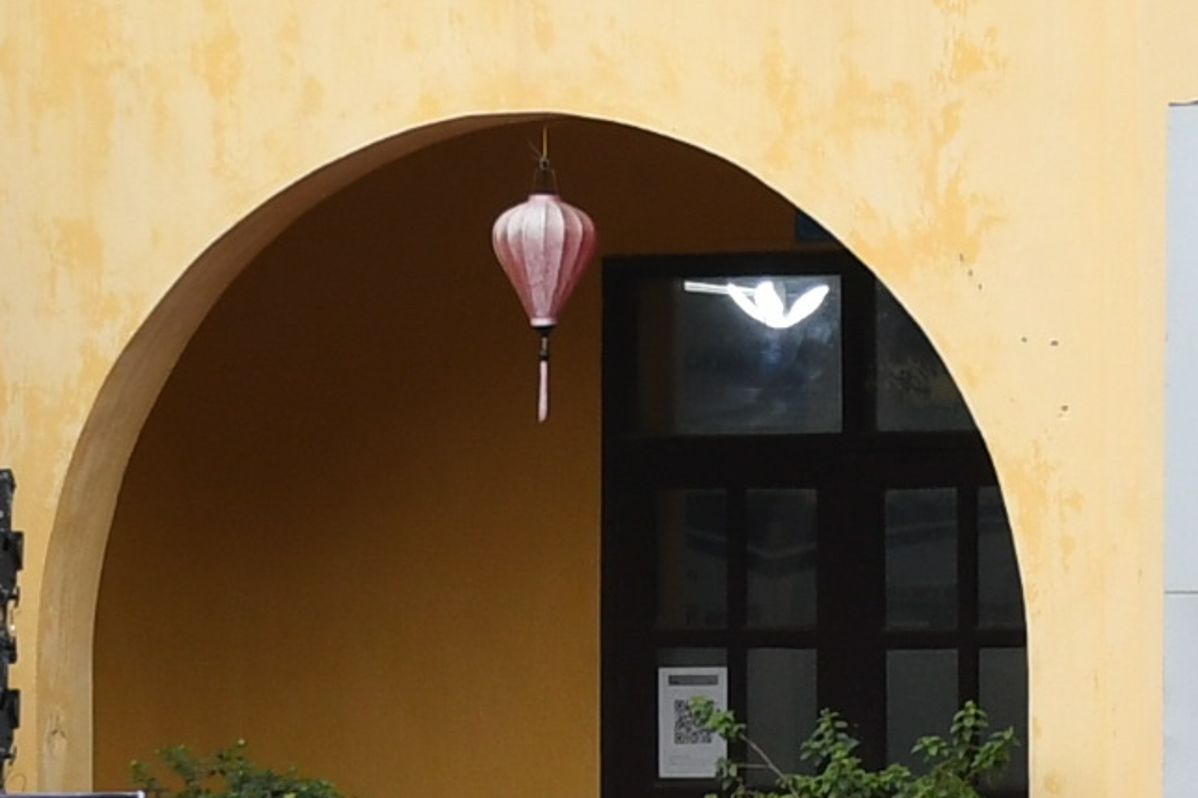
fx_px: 9714
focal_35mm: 292
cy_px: 629
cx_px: 982
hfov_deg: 7.0
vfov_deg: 4.7
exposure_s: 1/200
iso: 320
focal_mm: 30
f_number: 6.3
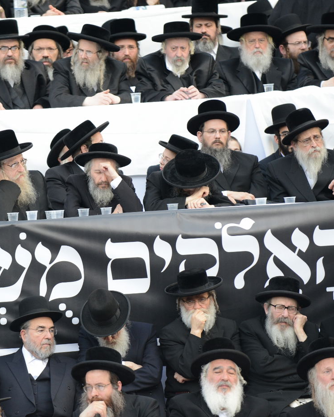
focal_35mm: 283
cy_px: 208
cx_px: 104
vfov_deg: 6.8
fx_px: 3495
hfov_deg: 5.5
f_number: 5
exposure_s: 1/400
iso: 1250
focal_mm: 200
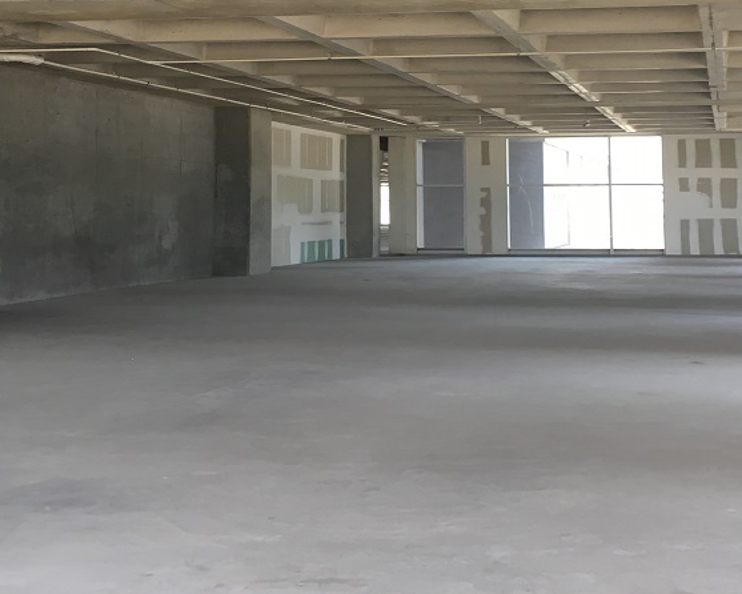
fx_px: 1142
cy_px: 144
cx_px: 434
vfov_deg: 28.7
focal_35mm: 52
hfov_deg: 35.9
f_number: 2.2
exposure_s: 1/33
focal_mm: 4.15
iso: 32
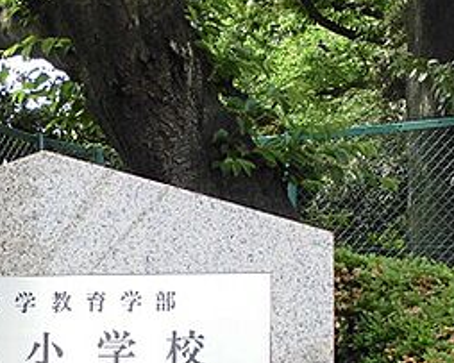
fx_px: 860
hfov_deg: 28.8
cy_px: 419
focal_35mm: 64
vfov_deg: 22.2
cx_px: 75
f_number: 3.5
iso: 100
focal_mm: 4.6
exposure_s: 1/100
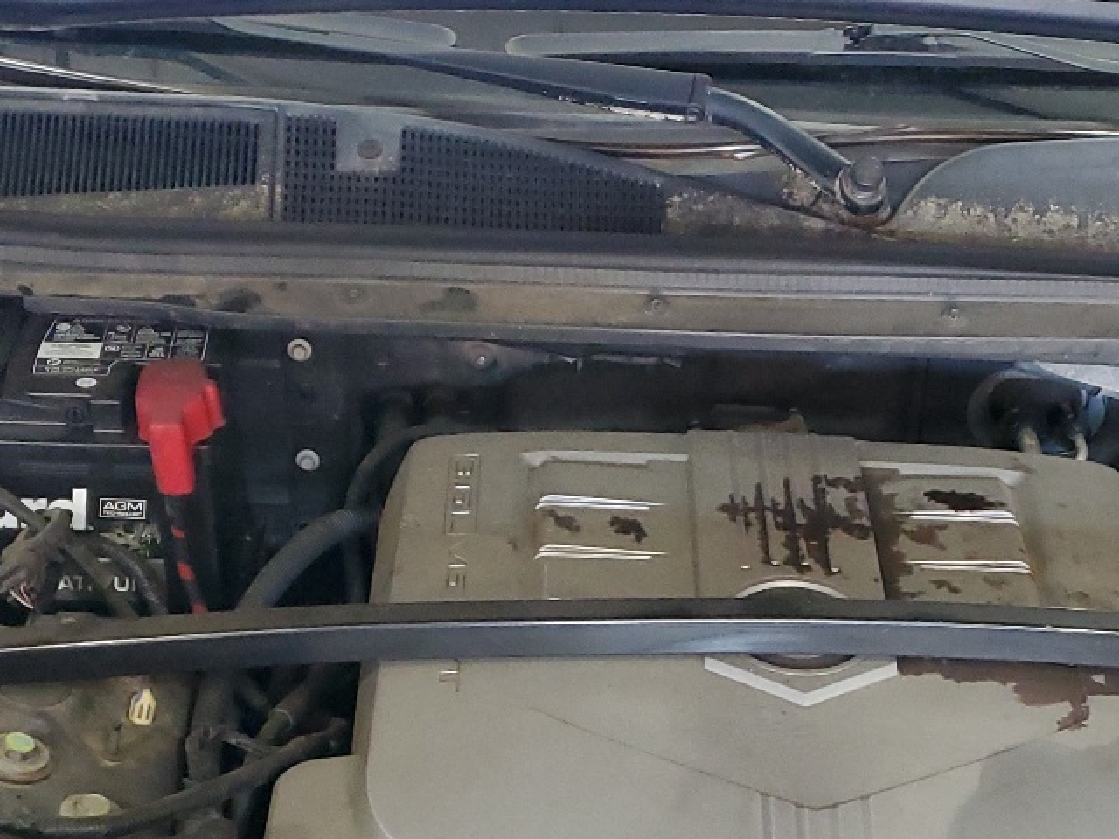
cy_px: 897
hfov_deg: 29.6
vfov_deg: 21.5
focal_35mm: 65
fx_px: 2101
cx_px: 755
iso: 296
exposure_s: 1/60.2
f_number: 1.5
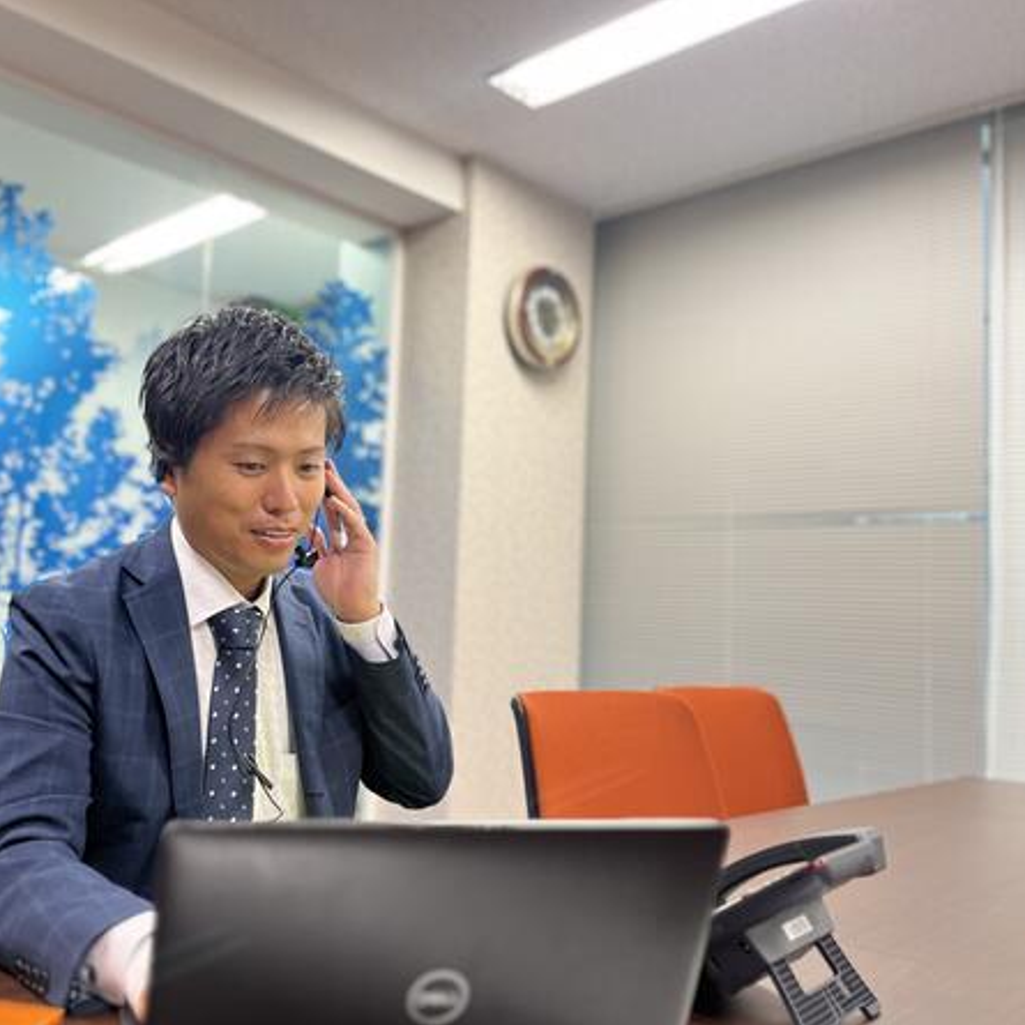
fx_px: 1039
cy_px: 514
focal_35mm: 31
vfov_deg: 52.5
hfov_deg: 52.0
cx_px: 389
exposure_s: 1/50
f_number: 1.6
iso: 100
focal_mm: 5.1
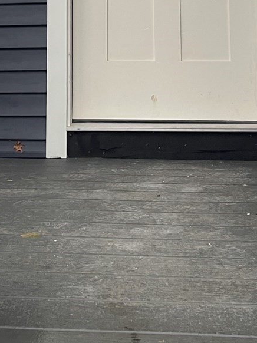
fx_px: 654
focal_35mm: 66
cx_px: 107
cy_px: -31
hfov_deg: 22.2
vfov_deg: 27.1
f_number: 1.6
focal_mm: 5.1
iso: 100
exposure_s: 1/60
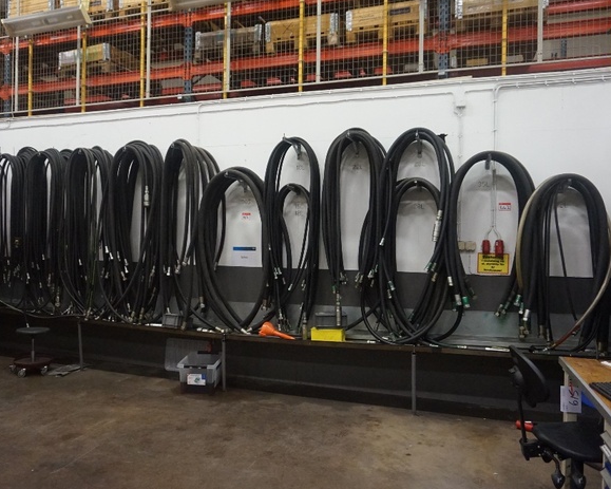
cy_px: 243
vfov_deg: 51.5
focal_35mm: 28
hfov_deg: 62.0
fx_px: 506
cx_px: 271
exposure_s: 1/125
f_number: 3.5
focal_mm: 16
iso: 3200
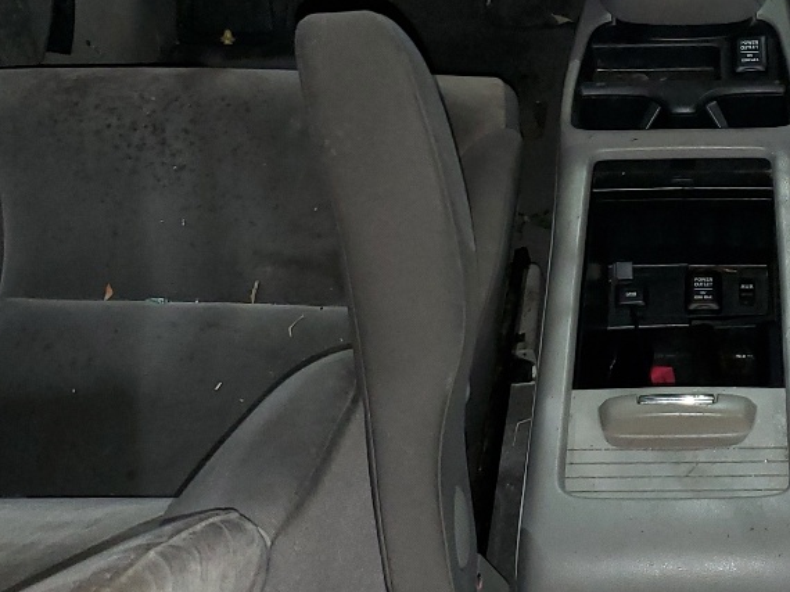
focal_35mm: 73
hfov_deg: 25.8
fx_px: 1665
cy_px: 211
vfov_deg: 20.1
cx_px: 710
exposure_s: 1/24
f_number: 1.5
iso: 128
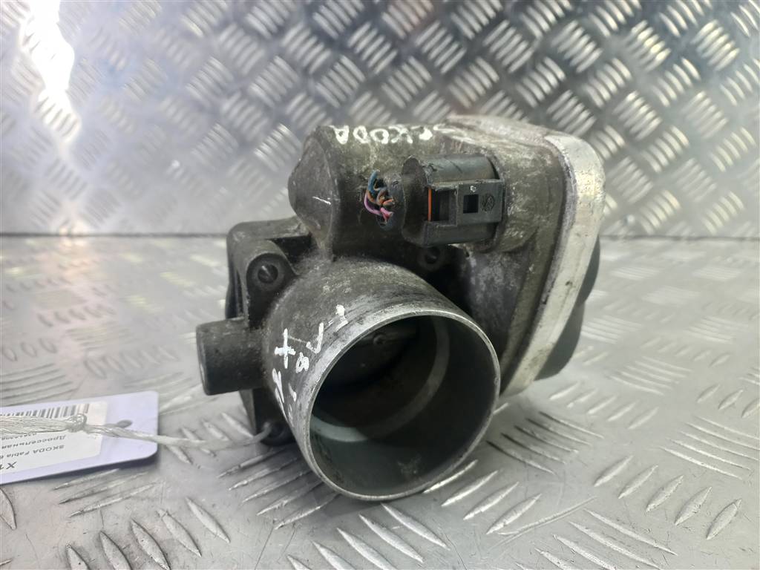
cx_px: 380
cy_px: 285
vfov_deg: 54.9
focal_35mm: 25
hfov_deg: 69.4
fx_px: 549
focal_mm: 4.6
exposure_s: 1/50
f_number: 1.8
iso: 100
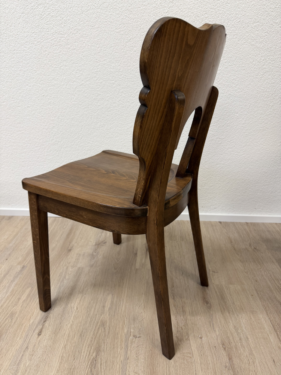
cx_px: 140
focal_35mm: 24
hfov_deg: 56.8
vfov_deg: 71.6
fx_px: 260
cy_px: 188
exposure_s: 1/100
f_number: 1.8
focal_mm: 6.8
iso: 200
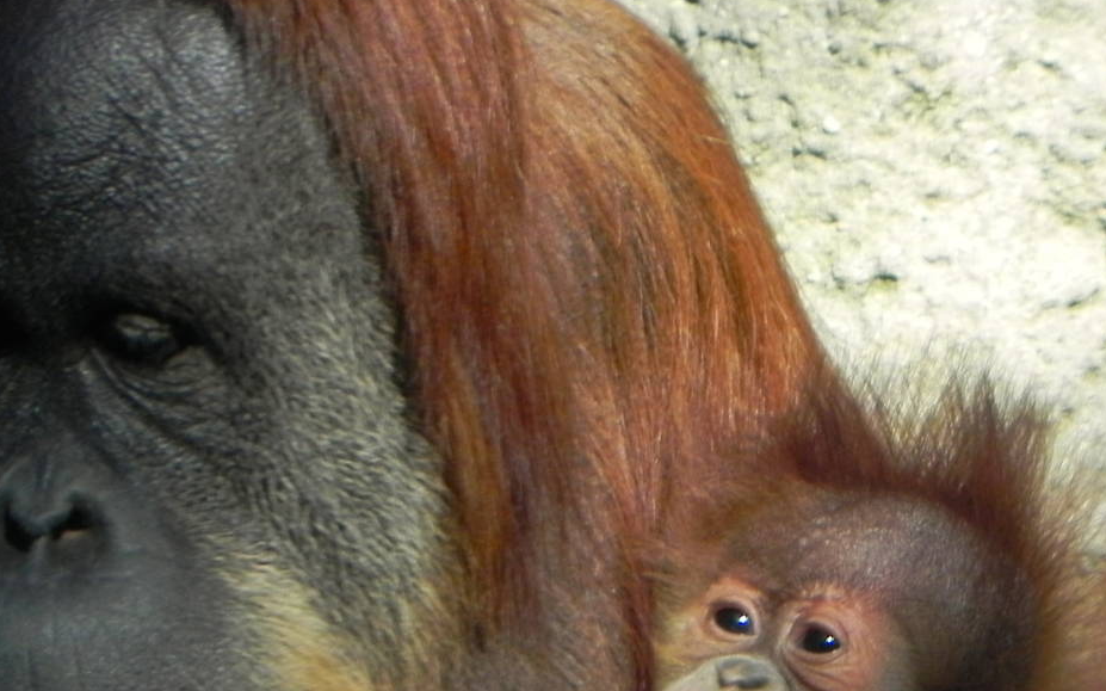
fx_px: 33361
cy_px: 559
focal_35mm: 1107
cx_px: 815
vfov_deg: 1.2
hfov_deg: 1.9
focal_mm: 107.6
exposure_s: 1/243
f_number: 5.6
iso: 160
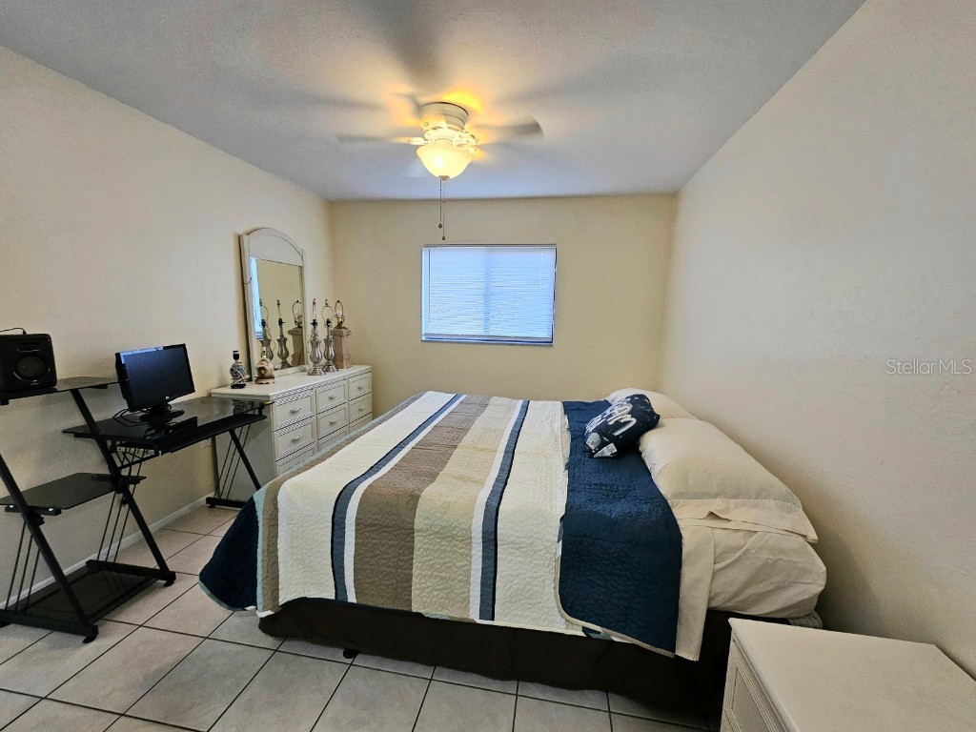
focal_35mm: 13
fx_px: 367
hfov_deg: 106.2
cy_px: 366
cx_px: 488
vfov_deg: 89.9
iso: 100
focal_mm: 2.2
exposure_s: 1/60.2
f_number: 2.2
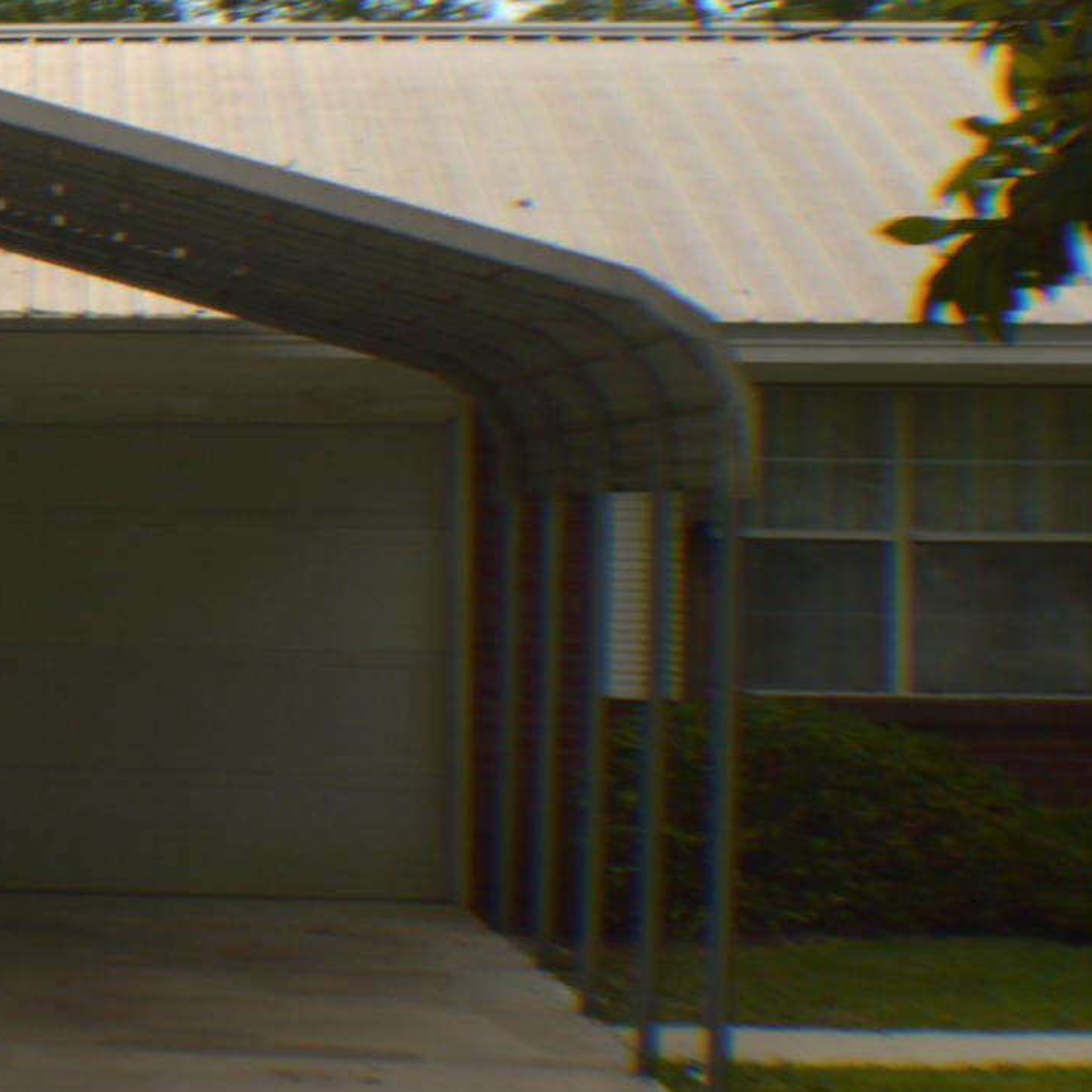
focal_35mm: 139
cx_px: -880
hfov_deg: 11.6
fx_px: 4961
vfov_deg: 12.5
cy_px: 189
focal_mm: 26
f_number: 7.1
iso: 100
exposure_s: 1/200
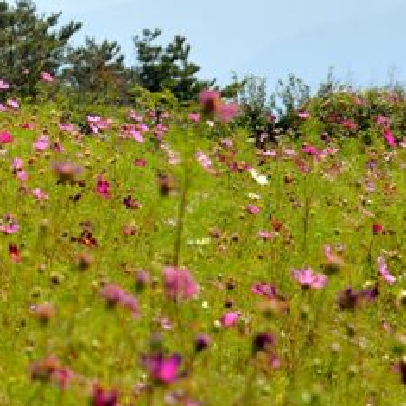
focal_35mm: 314
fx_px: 4167
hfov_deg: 5.5
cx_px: -116
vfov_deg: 5.5
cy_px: -144
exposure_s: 1/320
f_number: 9
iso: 100
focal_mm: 85
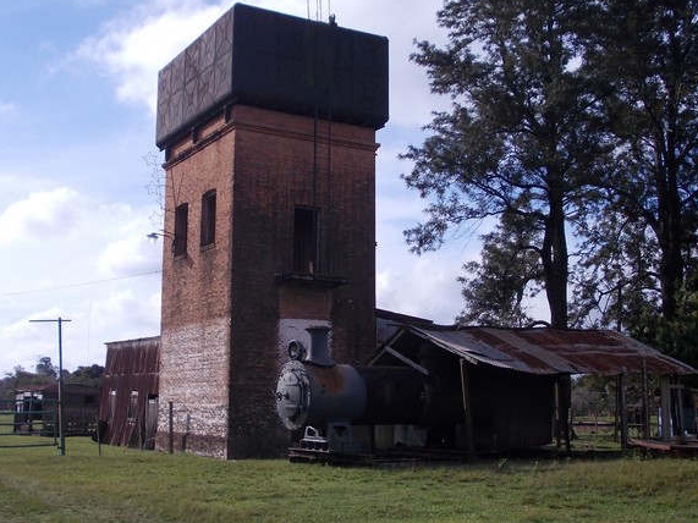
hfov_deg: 37.4
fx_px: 1028
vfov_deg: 28.5
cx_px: 293
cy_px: 279
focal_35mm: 51
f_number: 6.2
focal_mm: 5.3
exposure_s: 1/400
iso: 80
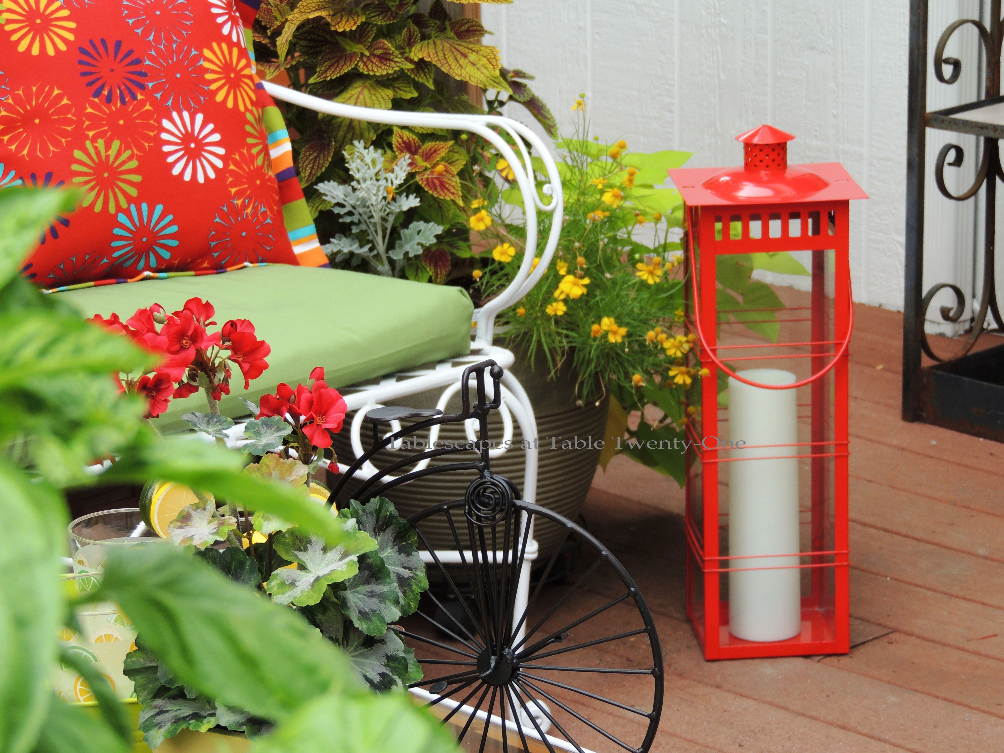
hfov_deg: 16.4
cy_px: 376
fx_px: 3480
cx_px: 502
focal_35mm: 120
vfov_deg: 12.3
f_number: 4.2
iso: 100
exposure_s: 1/100
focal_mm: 21.4
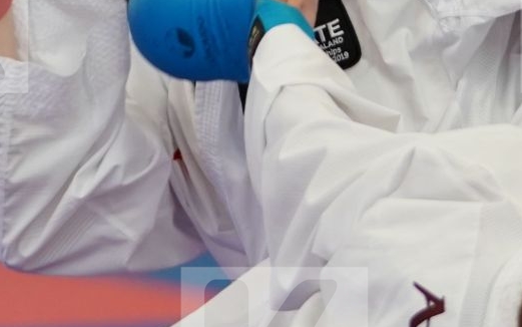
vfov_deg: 3.0
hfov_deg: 4.9
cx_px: 275
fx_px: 6162
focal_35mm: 433
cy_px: 2
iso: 1250
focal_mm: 82
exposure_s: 1/800
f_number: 2.8
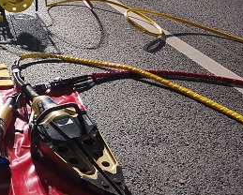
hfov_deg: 25.8
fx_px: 468
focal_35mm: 65
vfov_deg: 22.3
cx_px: -53
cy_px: -17
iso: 400
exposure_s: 1/40
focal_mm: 5.58
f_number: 1.8
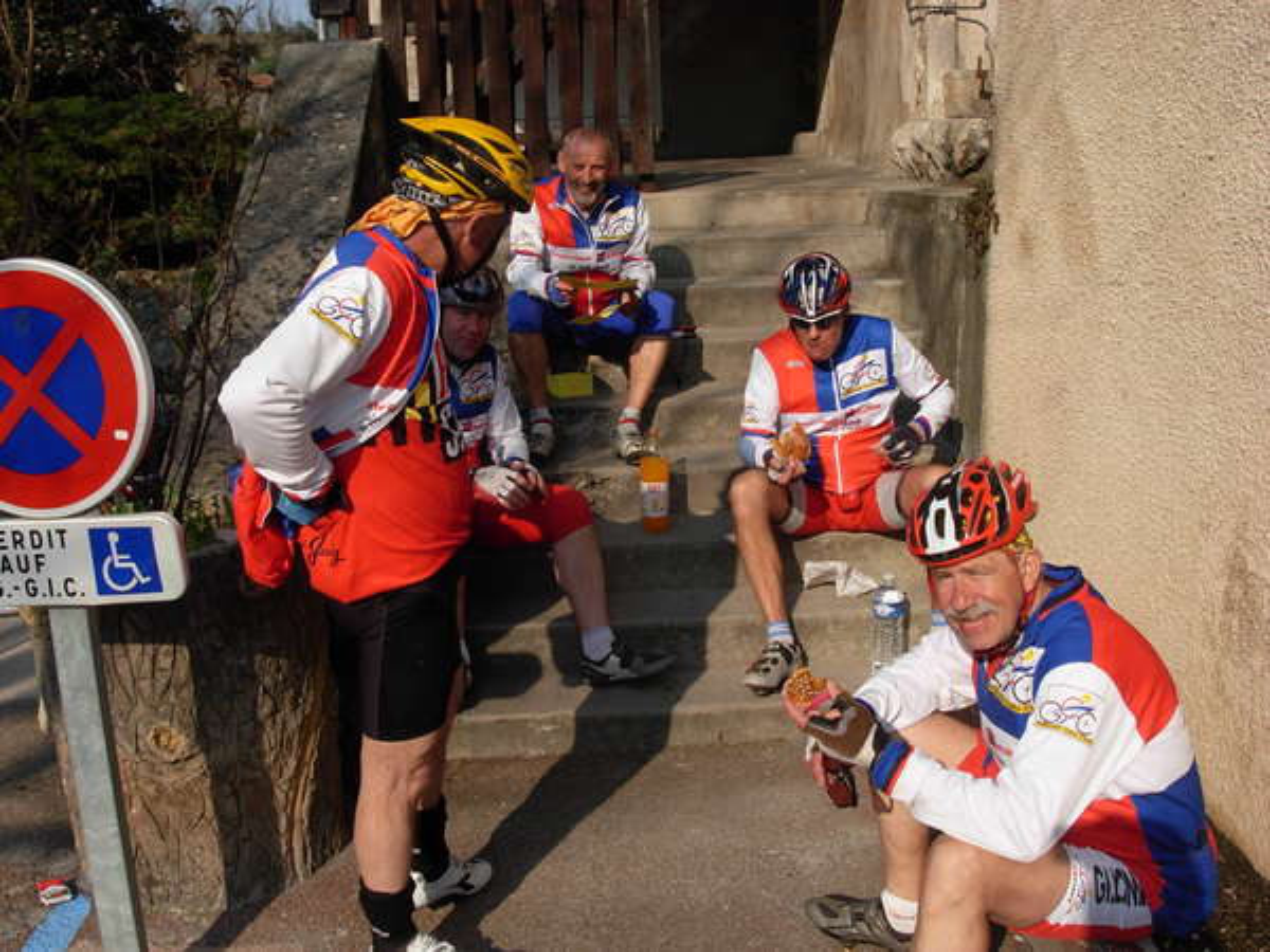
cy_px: 476
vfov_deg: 37.7
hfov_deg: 49.0
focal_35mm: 38
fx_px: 1394
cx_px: 635
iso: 79
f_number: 4.9
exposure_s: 1/512
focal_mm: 6.3
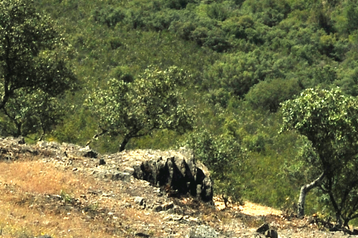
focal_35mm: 252
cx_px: 409
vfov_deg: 5.3
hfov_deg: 8.1
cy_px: -318
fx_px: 2506
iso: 200
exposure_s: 1/125
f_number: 22
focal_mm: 35
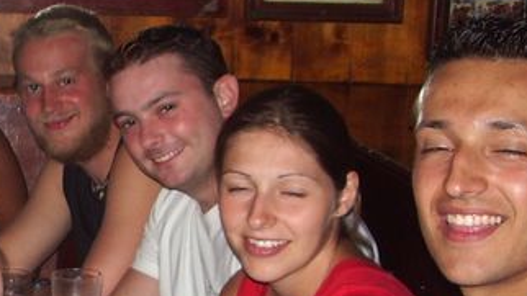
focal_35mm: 103
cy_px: 182
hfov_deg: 19.7
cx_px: -77
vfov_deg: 11.7
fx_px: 1439
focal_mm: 5.8
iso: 100
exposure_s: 1/40
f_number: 2.6
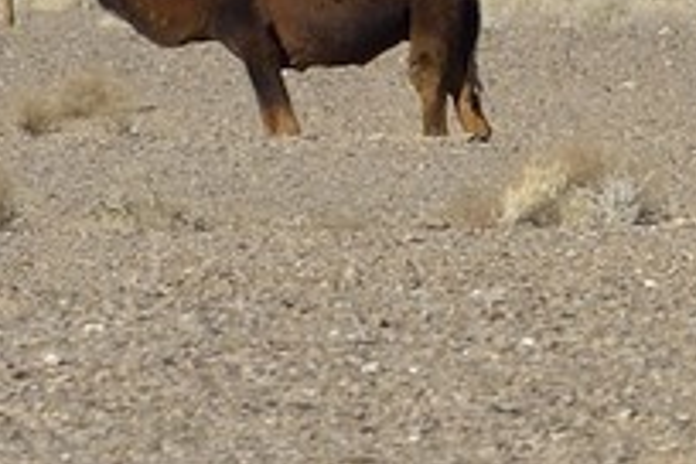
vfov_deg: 0.9
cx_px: 2378
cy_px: -113
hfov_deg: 1.3
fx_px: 30312
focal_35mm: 1568
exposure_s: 1/250
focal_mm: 200
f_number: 13
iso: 200
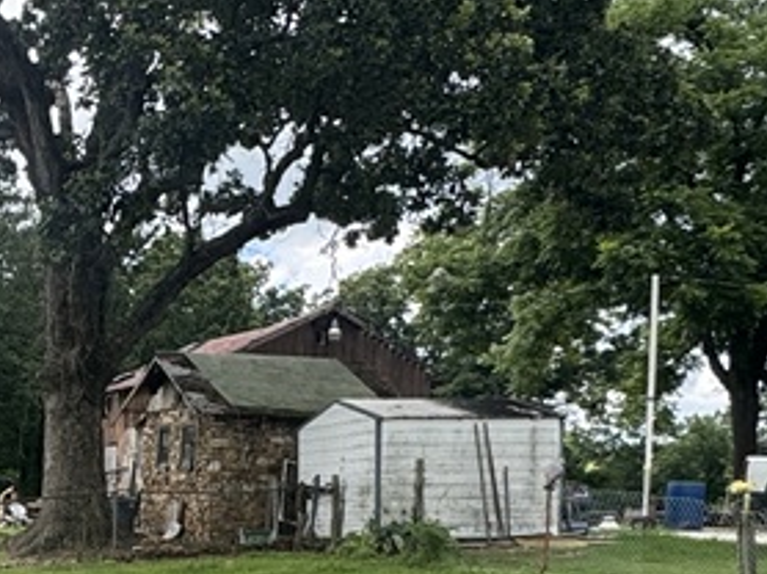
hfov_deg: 27.1
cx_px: -203
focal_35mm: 61
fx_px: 1350
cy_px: 617
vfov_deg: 22.7
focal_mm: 2.22
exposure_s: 1/354
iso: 40
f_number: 2.2
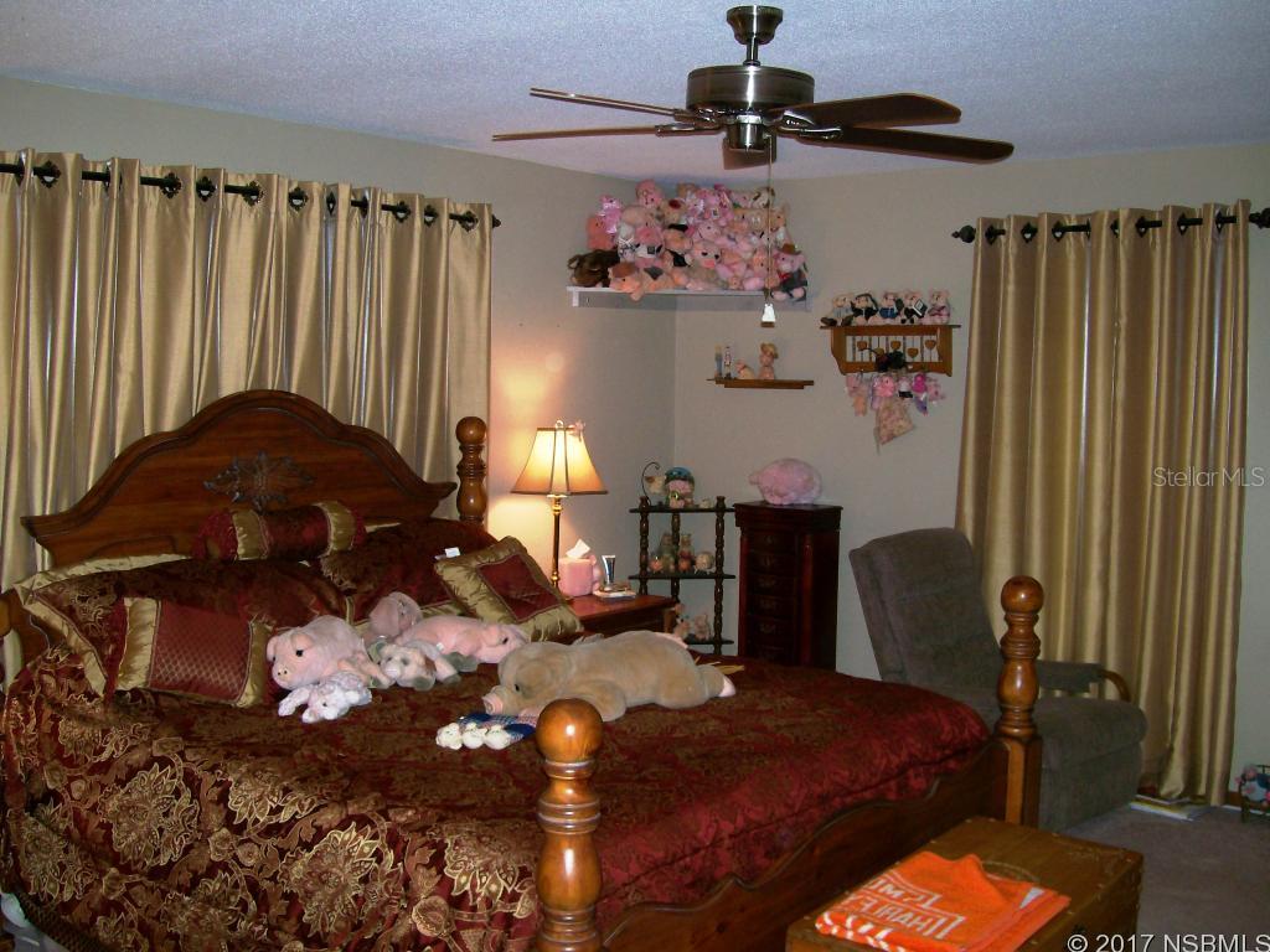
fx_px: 1321
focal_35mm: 36
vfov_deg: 39.7
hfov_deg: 51.4
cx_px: 635
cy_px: 476
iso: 80
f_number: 2.7
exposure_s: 1/64
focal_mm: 6
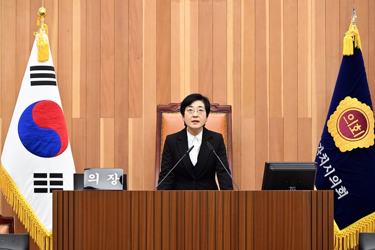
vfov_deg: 7.8
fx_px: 1823
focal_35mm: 175
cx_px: 188
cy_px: 125
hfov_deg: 11.7
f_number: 4.5
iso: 1600
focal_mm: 175
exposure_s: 1/160
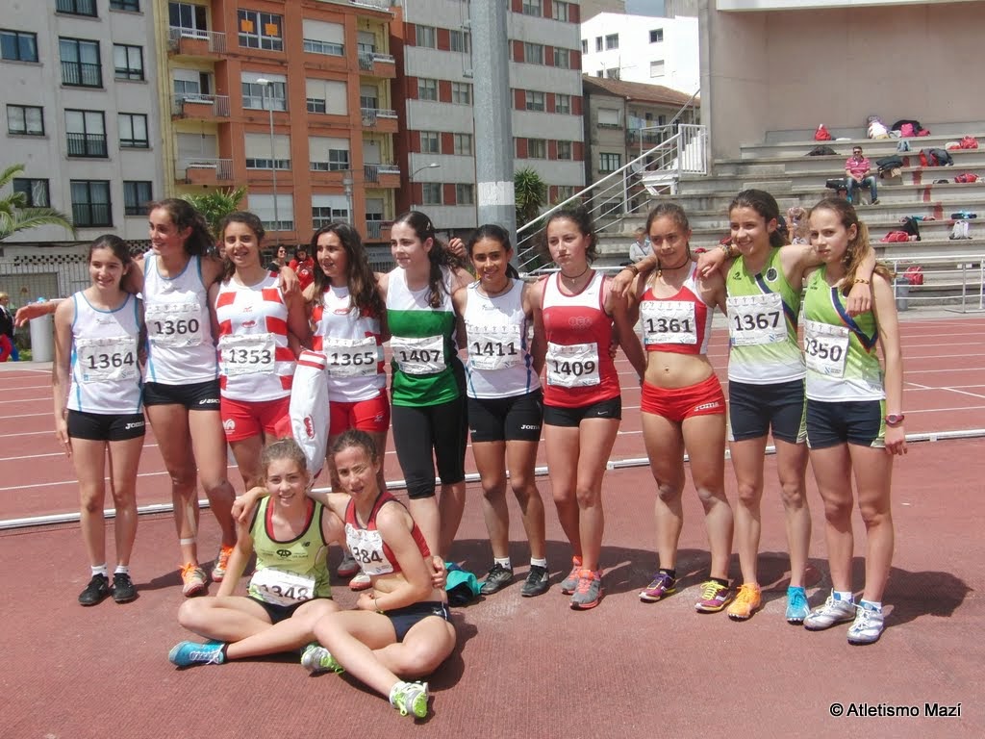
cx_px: 492
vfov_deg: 35.1
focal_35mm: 41
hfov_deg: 45.8
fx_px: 1167
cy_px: 370
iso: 100
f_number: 5
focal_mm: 7.2
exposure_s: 1/640
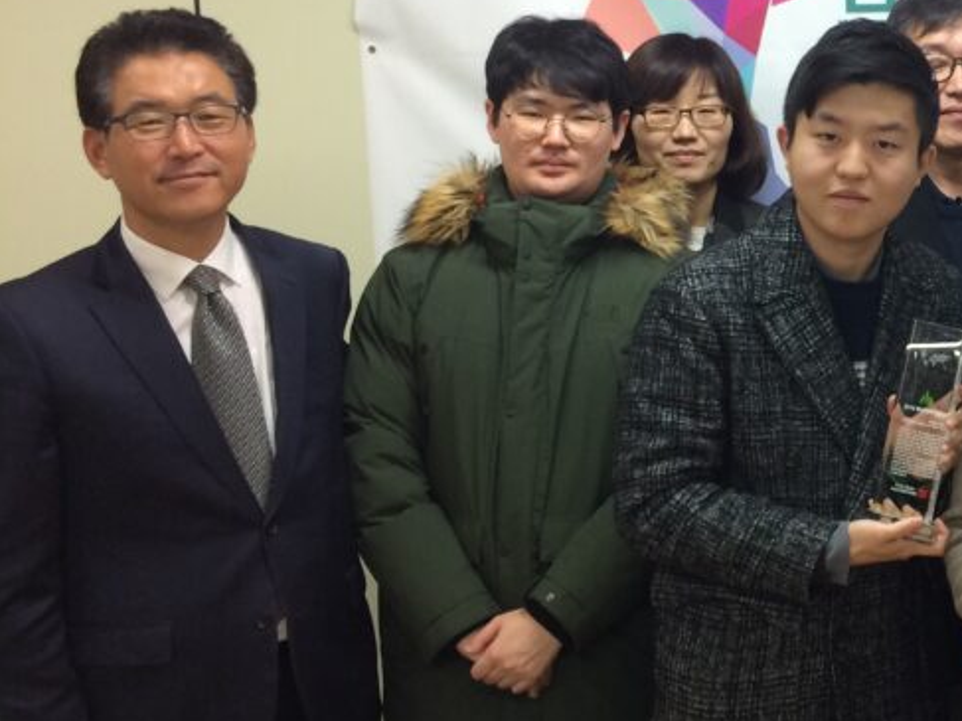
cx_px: 1007
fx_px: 1695
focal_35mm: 61
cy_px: 225
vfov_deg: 23.9
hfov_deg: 29.2
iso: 64
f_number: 2.2
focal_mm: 4.15
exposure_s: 1/30
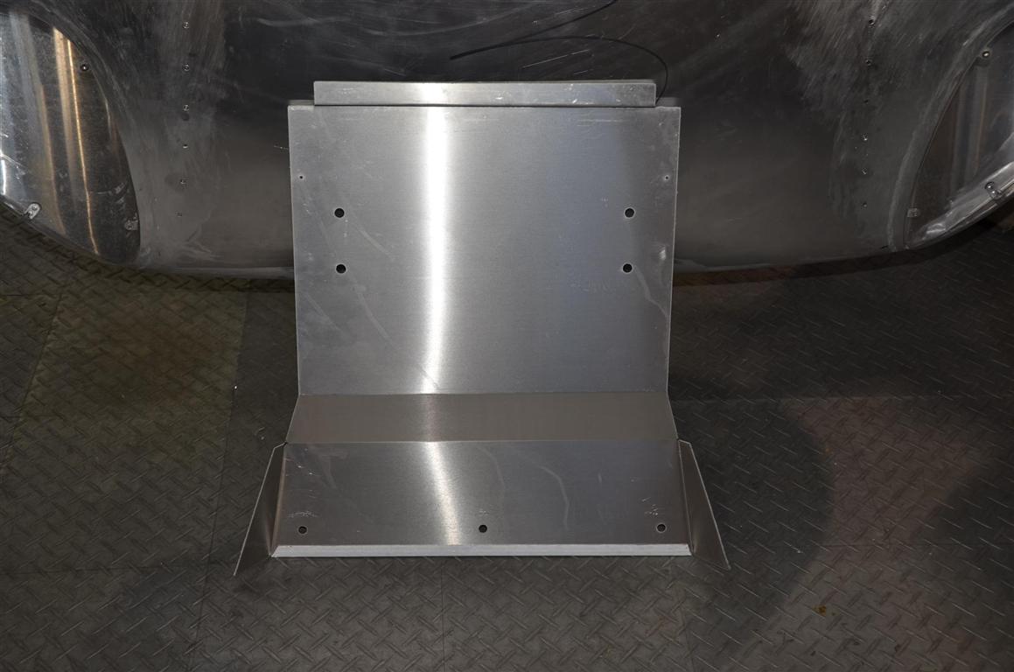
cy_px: 336
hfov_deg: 41.2
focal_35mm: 48
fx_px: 1349
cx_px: 507
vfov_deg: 28.0
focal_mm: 32
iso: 100
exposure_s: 1/60
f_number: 4.2
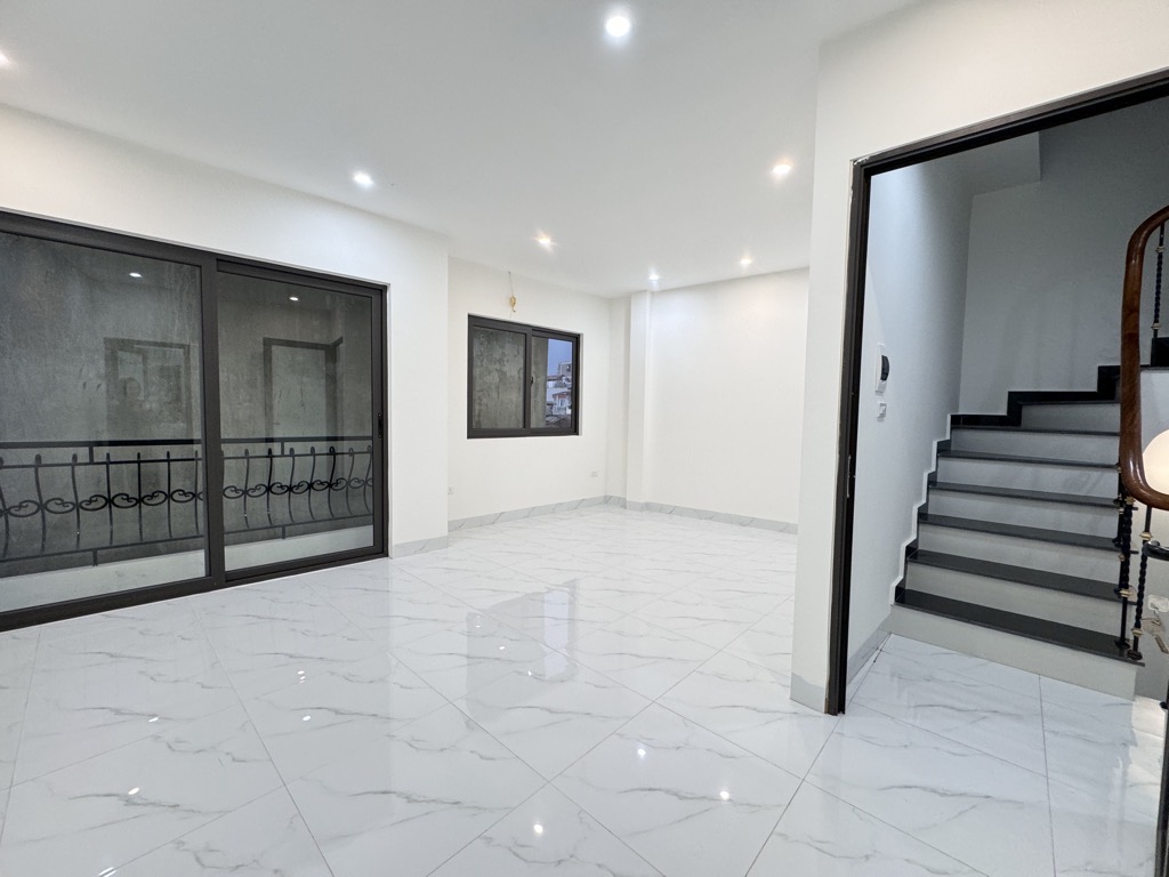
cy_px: 438
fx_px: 473
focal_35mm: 14
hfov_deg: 102.1
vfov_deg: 85.7
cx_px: 584
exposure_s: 1/100
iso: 200
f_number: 2.2
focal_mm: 2.22
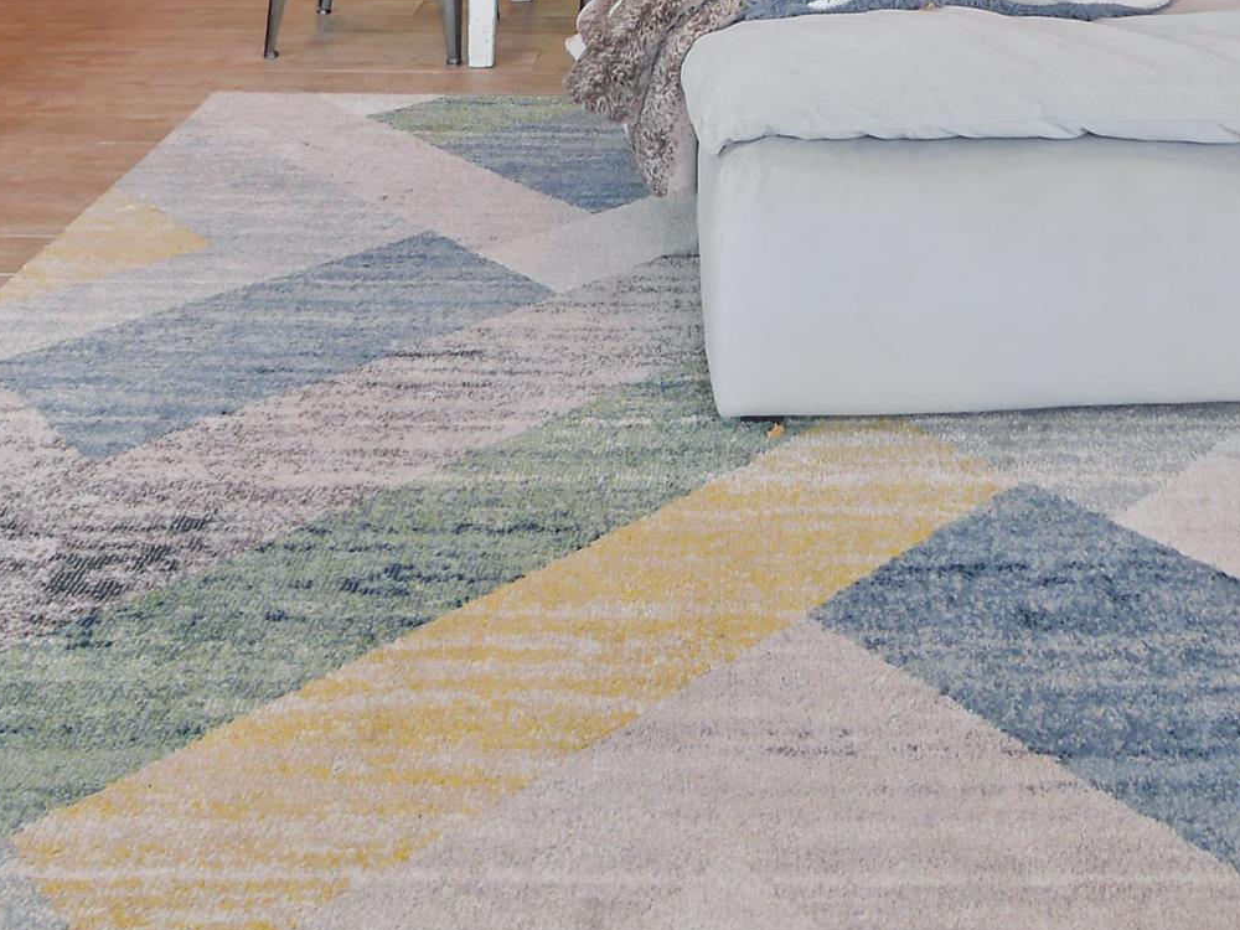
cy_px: -422
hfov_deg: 43.5
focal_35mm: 43
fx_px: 1540
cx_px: 780
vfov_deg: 26.0
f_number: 4
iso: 400
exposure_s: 1/50
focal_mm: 7
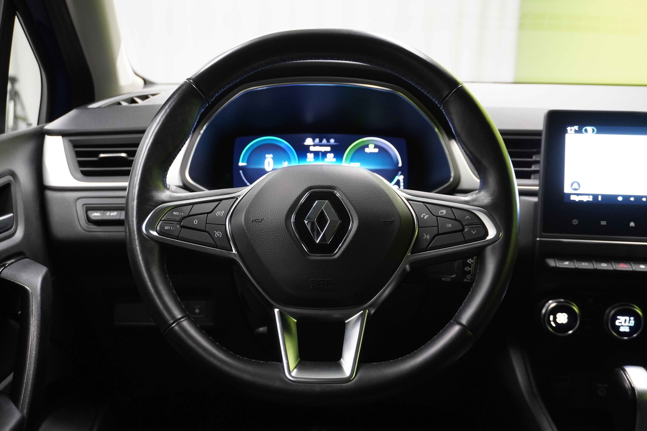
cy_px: 216
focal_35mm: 40
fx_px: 728
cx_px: 324
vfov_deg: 33.0
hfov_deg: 47.9
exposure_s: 1/50
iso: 2500
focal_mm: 27
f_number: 4.5
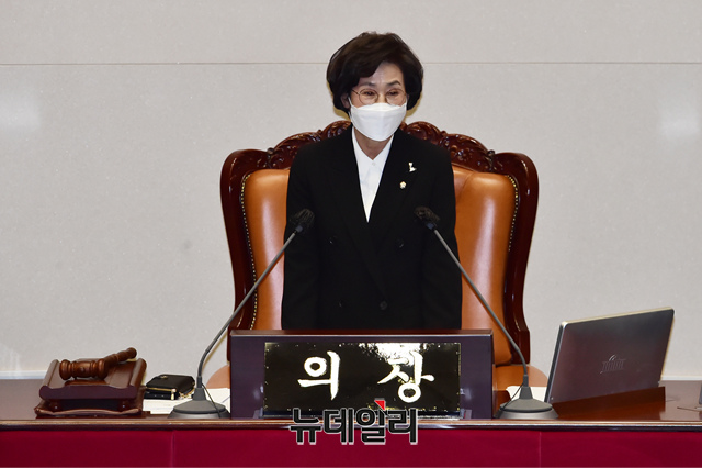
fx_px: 6626
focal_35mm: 340
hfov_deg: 6.1
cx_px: 351
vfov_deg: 4.0
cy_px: 234
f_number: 8
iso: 4000
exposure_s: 1/160
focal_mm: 340
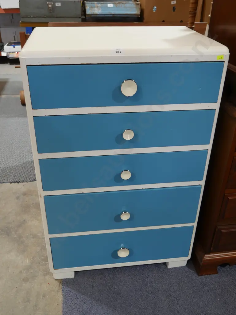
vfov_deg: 53.9
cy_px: 158
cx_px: 118
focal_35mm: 34
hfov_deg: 41.8
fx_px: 309
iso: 400
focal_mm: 17
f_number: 4
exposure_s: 1/60
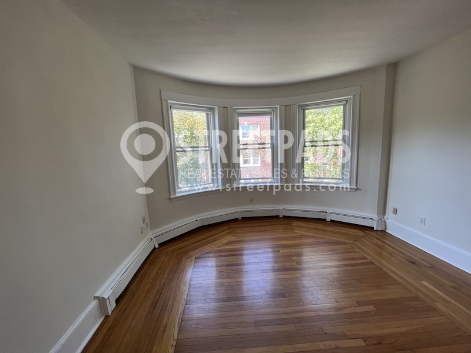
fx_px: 177
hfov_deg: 106.2
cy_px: 176
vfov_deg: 89.9
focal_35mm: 13
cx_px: 236
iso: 64
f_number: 1.8
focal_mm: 1.57
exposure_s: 1/120
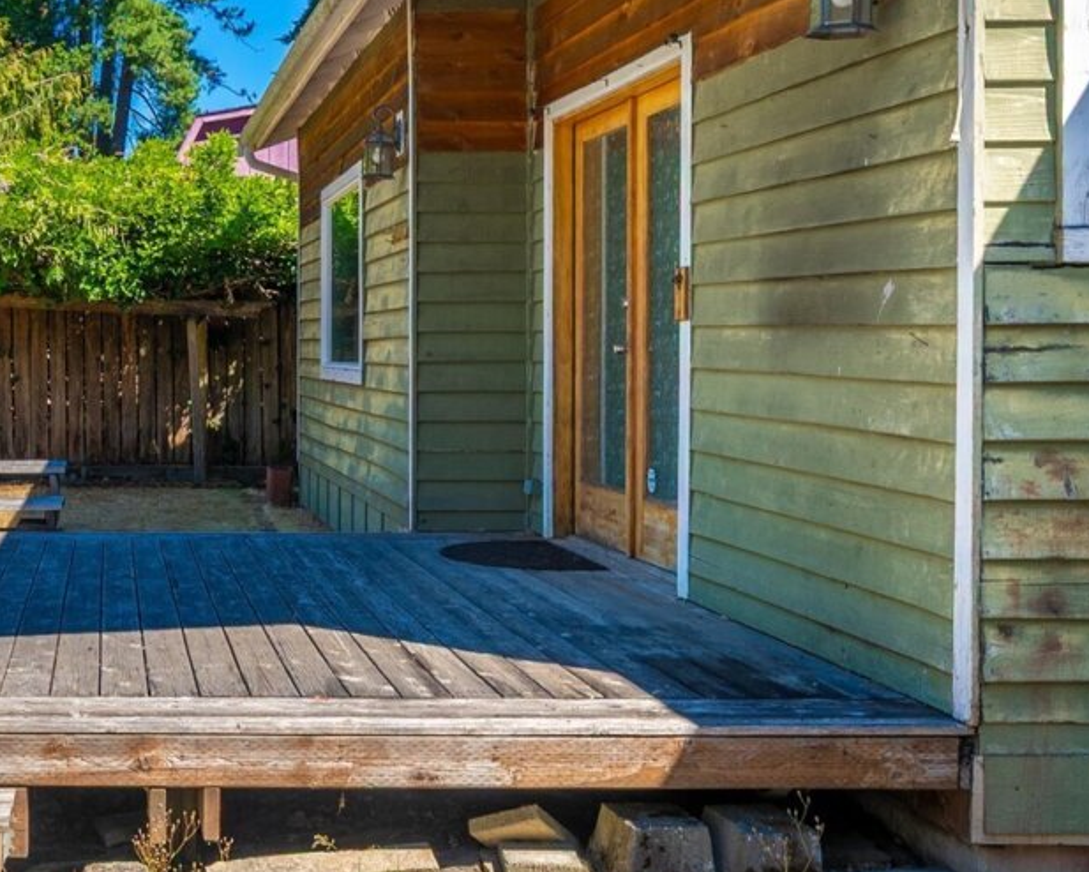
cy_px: 387
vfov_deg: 30.8
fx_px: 1580
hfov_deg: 35.7
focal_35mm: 49
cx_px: 102
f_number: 7.1
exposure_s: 1/100
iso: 80
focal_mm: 23
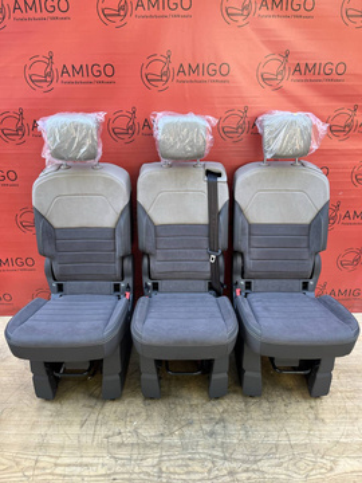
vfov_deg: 67.3
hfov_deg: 53.1
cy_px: 242
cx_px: 181
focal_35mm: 26
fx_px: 363
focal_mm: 5.1
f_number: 1.6
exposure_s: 1/122
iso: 50
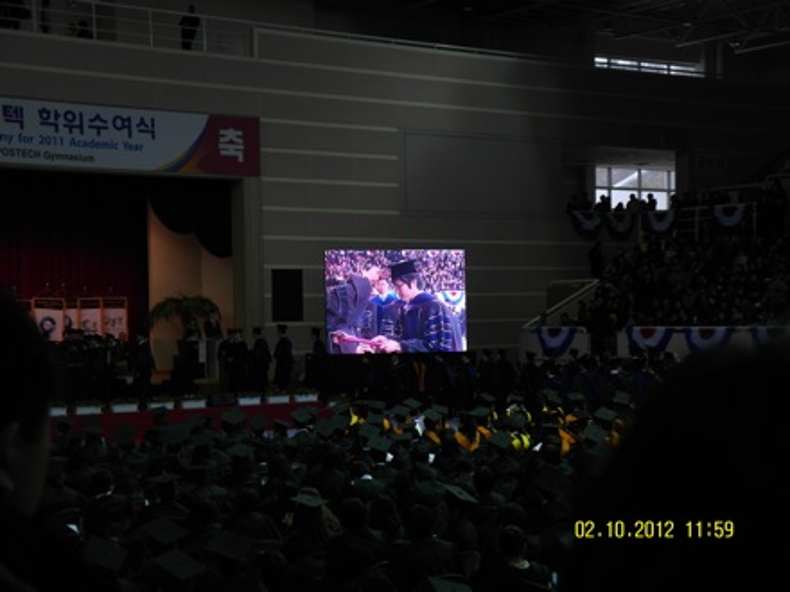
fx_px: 1643
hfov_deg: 27.0
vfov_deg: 20.4
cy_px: 296
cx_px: 395
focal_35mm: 72
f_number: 2.4
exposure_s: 1/180
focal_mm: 15.6
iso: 100
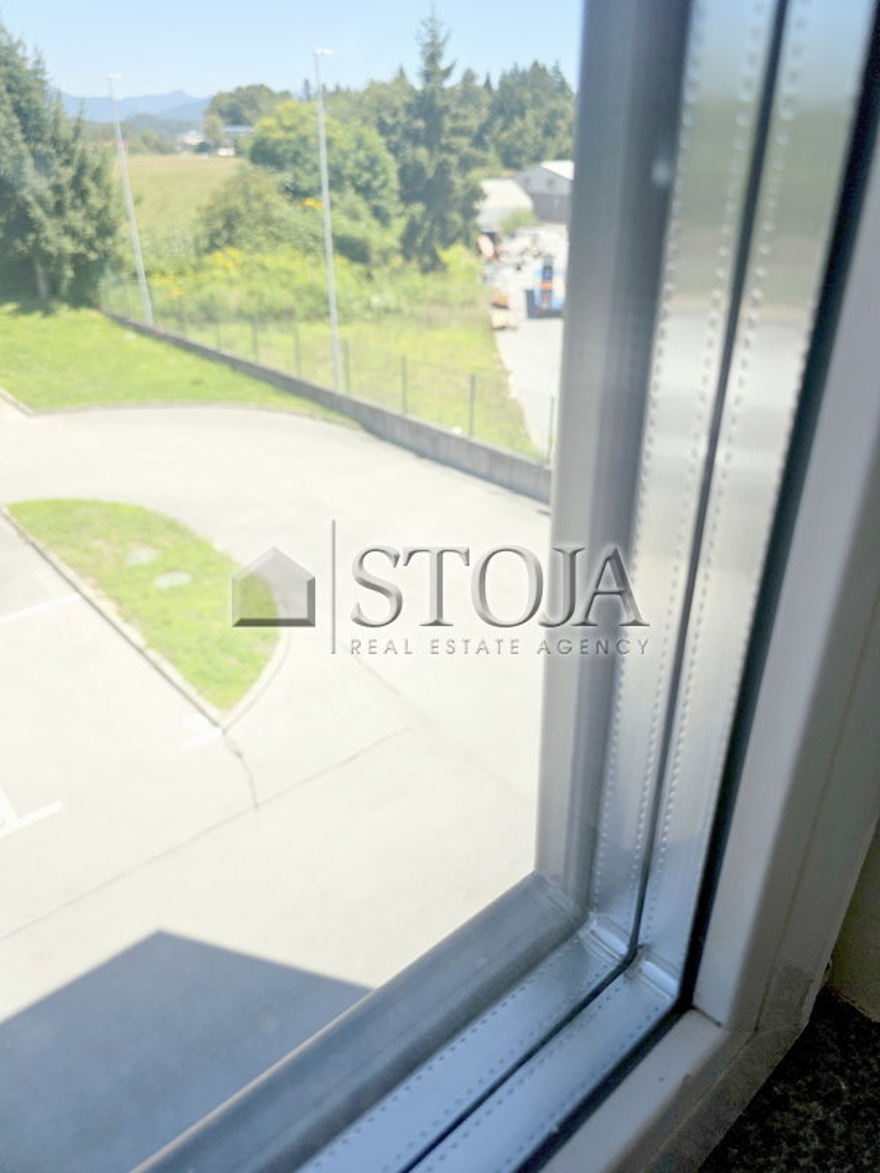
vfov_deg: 73.9
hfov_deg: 58.9
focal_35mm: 23
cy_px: 586
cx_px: 440
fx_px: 780
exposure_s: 1/499
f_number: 1.7
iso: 10
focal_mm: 6.3
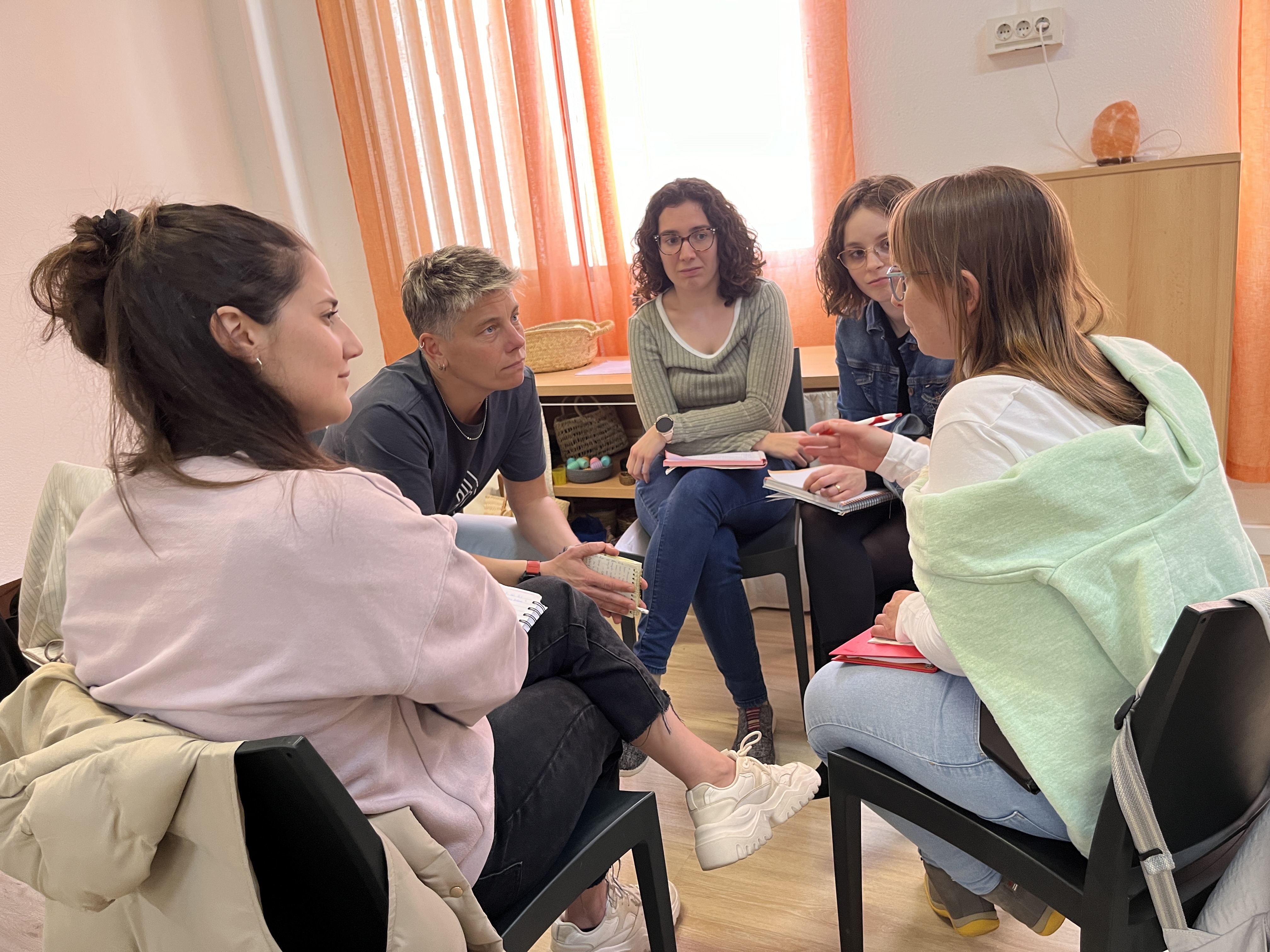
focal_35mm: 26
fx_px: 954
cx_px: 635
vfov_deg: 53.1
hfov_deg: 67.3
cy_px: 476
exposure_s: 1/50
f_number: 1.6
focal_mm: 5.1
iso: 100
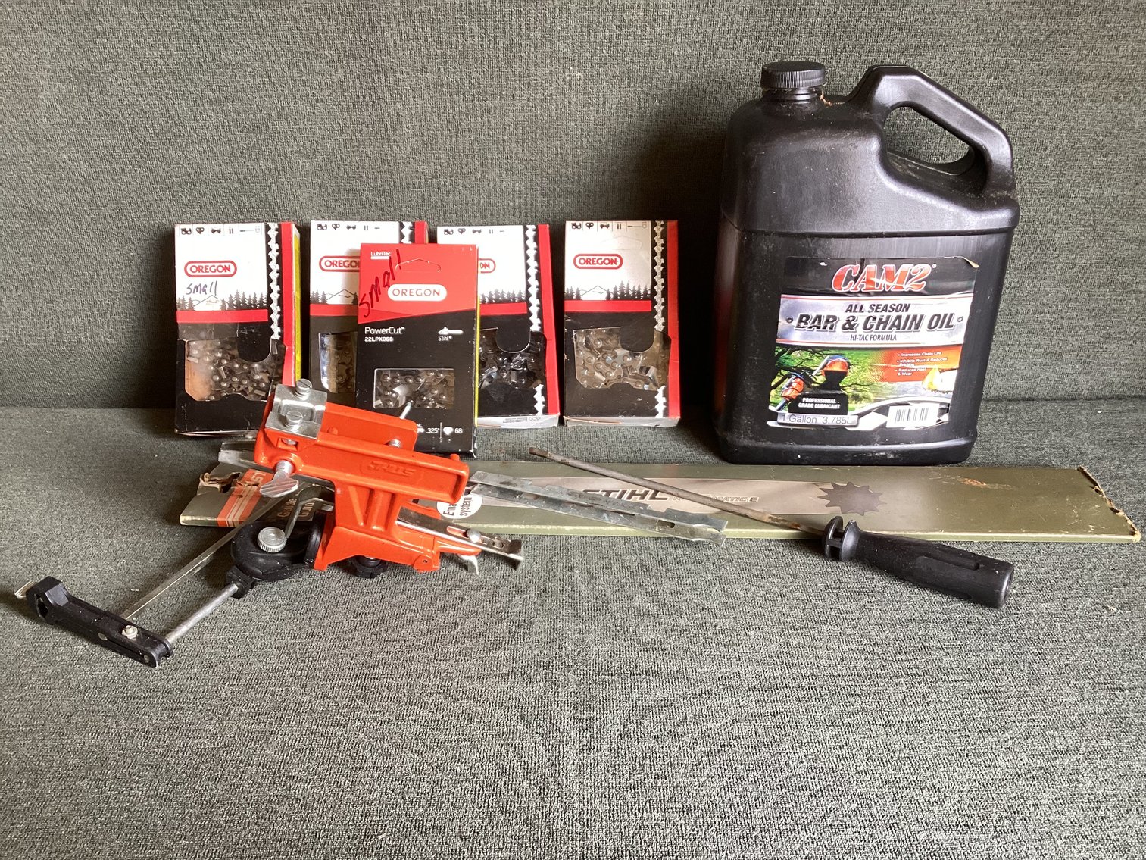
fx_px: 1026
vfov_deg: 45.4
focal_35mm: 31
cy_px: 430
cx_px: 573
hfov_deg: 58.3
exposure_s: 1/60
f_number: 2.4
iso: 100
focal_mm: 3.3
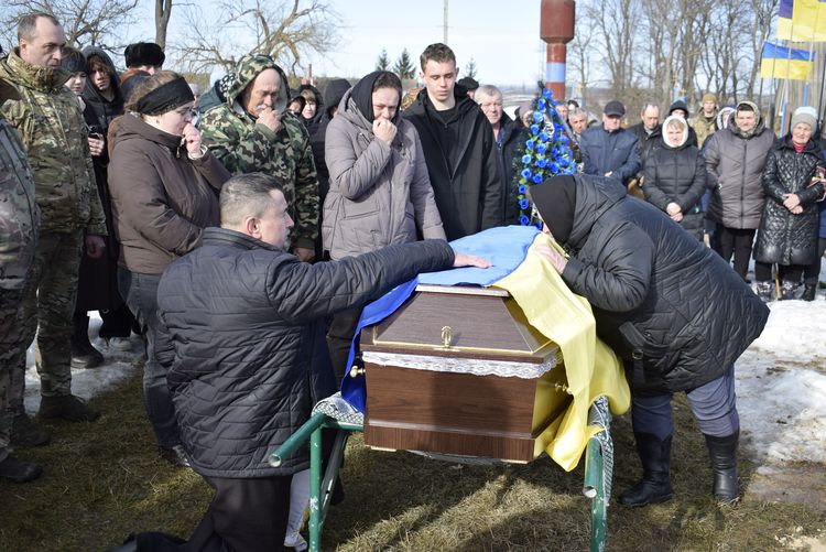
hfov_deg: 49.5
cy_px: 276
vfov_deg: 34.3
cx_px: 413
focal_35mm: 39
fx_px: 895
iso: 200
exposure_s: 1/640
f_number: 5
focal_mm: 26
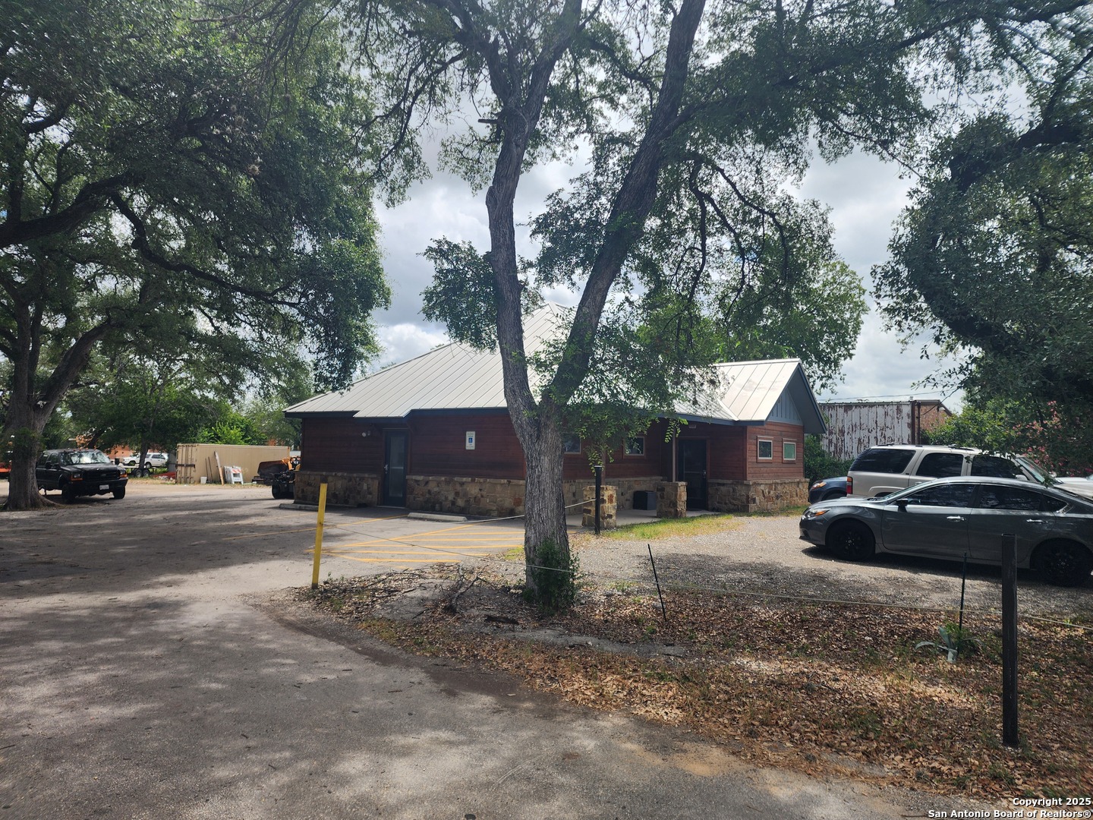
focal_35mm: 23
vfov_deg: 58.9
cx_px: 546
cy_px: 410
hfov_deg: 73.9
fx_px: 726
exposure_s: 1/973
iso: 12
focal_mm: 6.4
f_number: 1.8
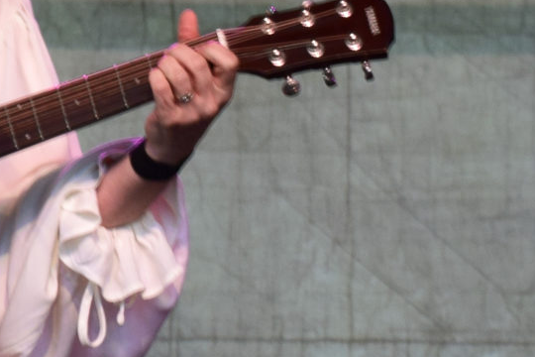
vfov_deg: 0.8
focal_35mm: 1706
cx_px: 421
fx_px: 25351
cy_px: 103
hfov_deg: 1.2
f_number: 8
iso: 400
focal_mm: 240
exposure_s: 1/80
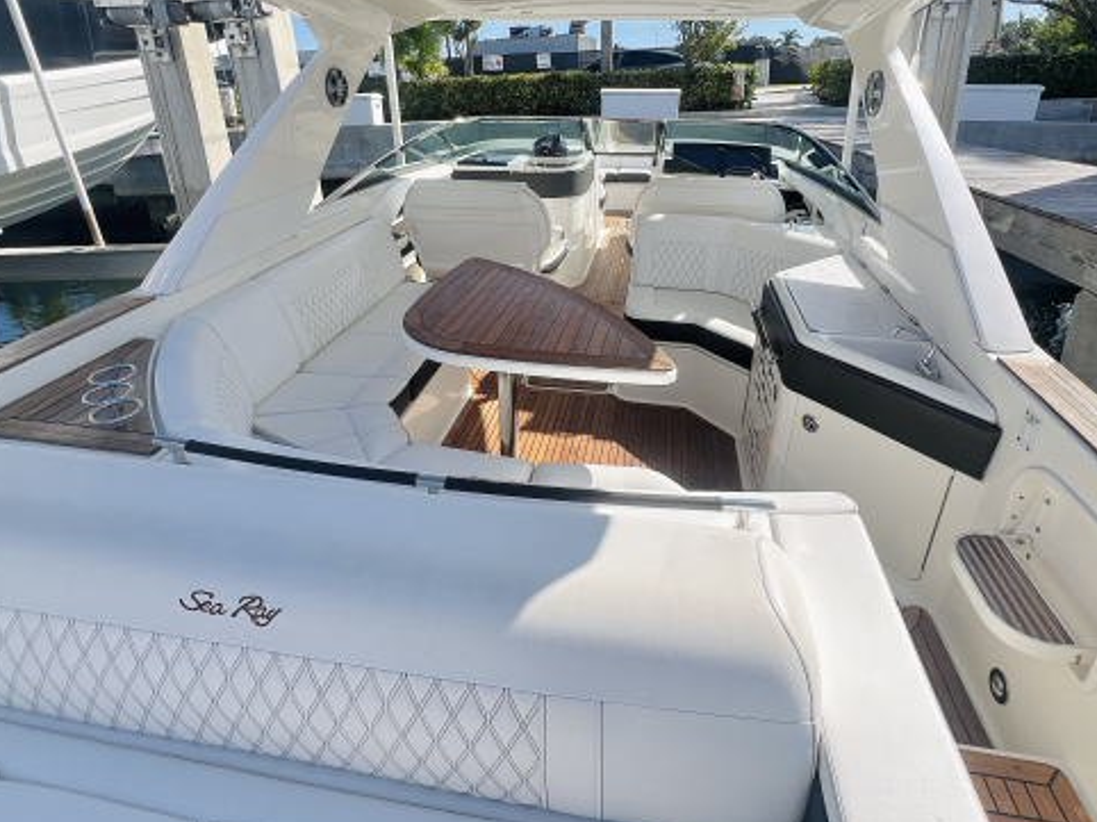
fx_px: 570
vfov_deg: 70.0
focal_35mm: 18
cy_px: 291
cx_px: 563
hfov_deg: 87.8
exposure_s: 1/1553
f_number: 1.8
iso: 32
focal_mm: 1.57
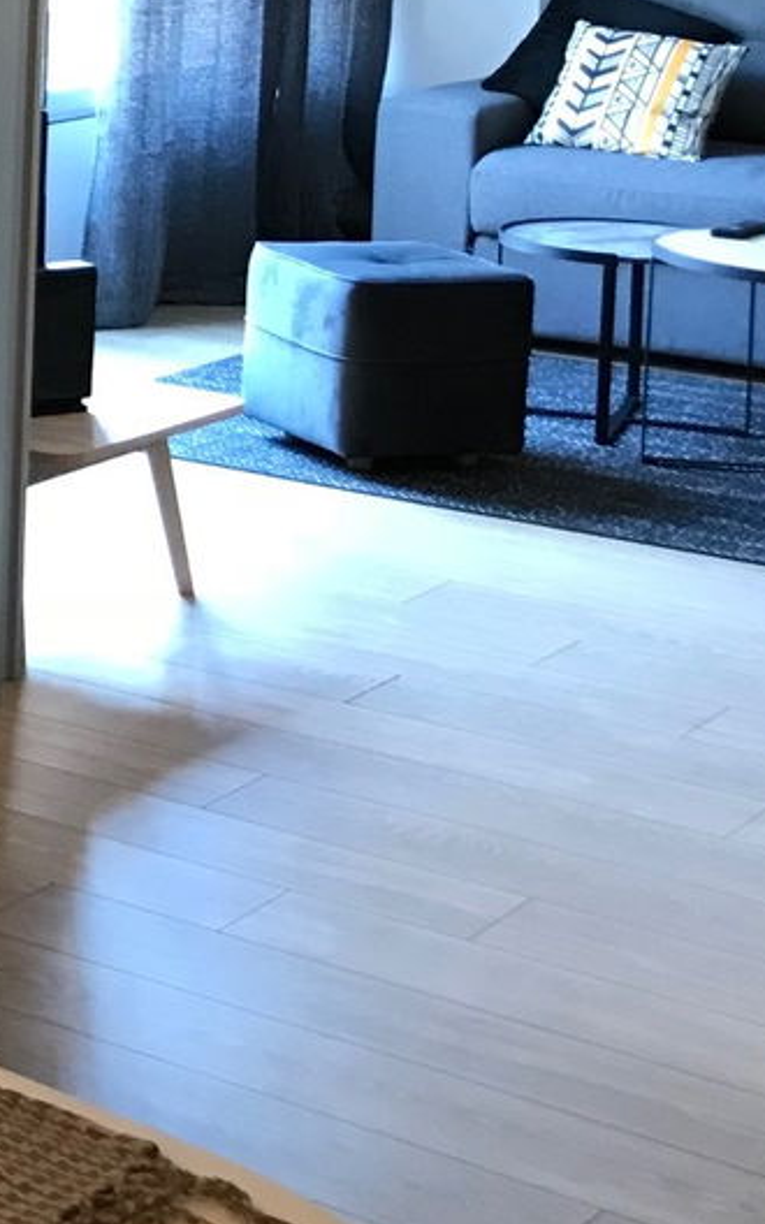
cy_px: 100
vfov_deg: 22.4
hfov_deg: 12.6
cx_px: -795
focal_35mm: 90
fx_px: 3002
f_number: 1.8
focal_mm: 3.99
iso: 50
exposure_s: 1/17
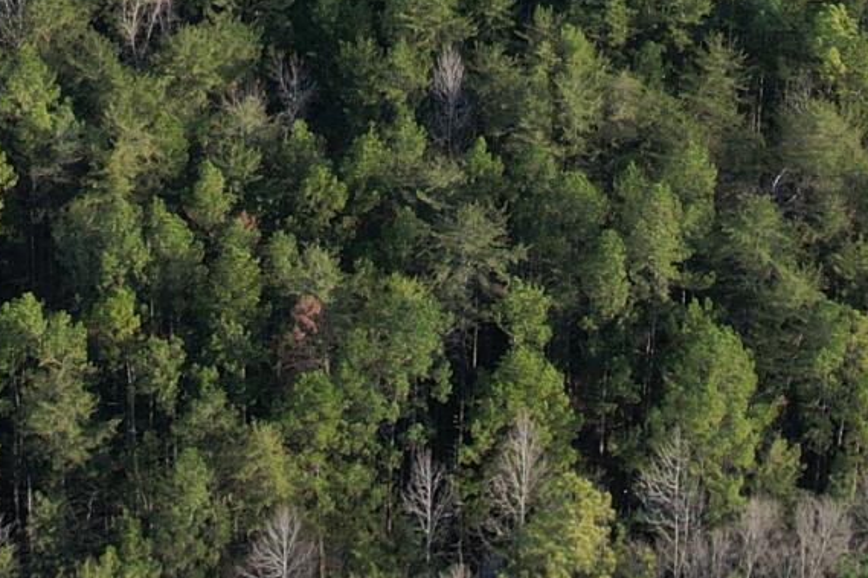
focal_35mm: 116
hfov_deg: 17.5
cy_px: -776
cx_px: 215
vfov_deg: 10.3
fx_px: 2796
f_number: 2.8
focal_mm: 8.38
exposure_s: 1/240
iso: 140
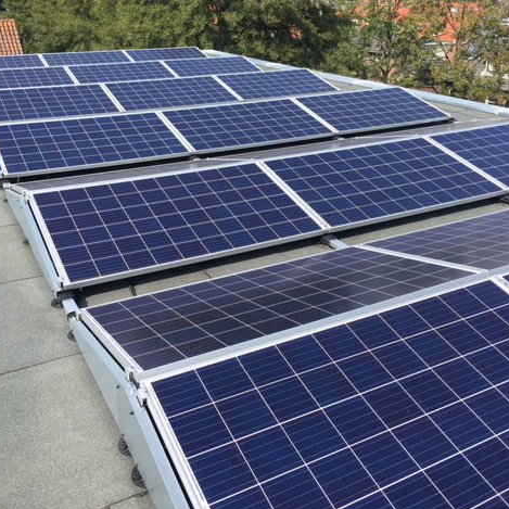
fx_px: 582
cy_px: 252
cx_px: 268
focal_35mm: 35
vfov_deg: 47.2
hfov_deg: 47.2
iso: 25
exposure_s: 1/1099
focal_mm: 4.15
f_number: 2.2
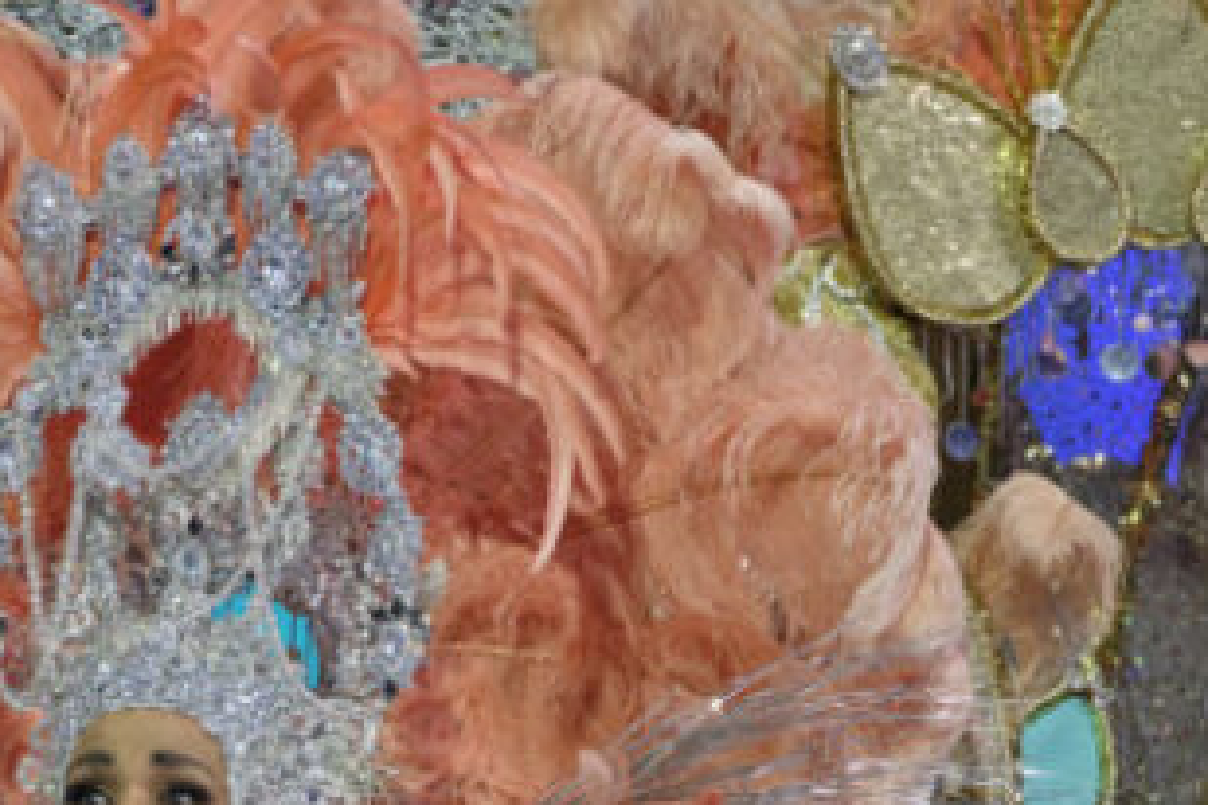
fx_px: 17515
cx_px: 86
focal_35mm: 522
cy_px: 938
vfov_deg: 2.6
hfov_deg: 3.9
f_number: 2.8
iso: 1250
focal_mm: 140
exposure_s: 1/320
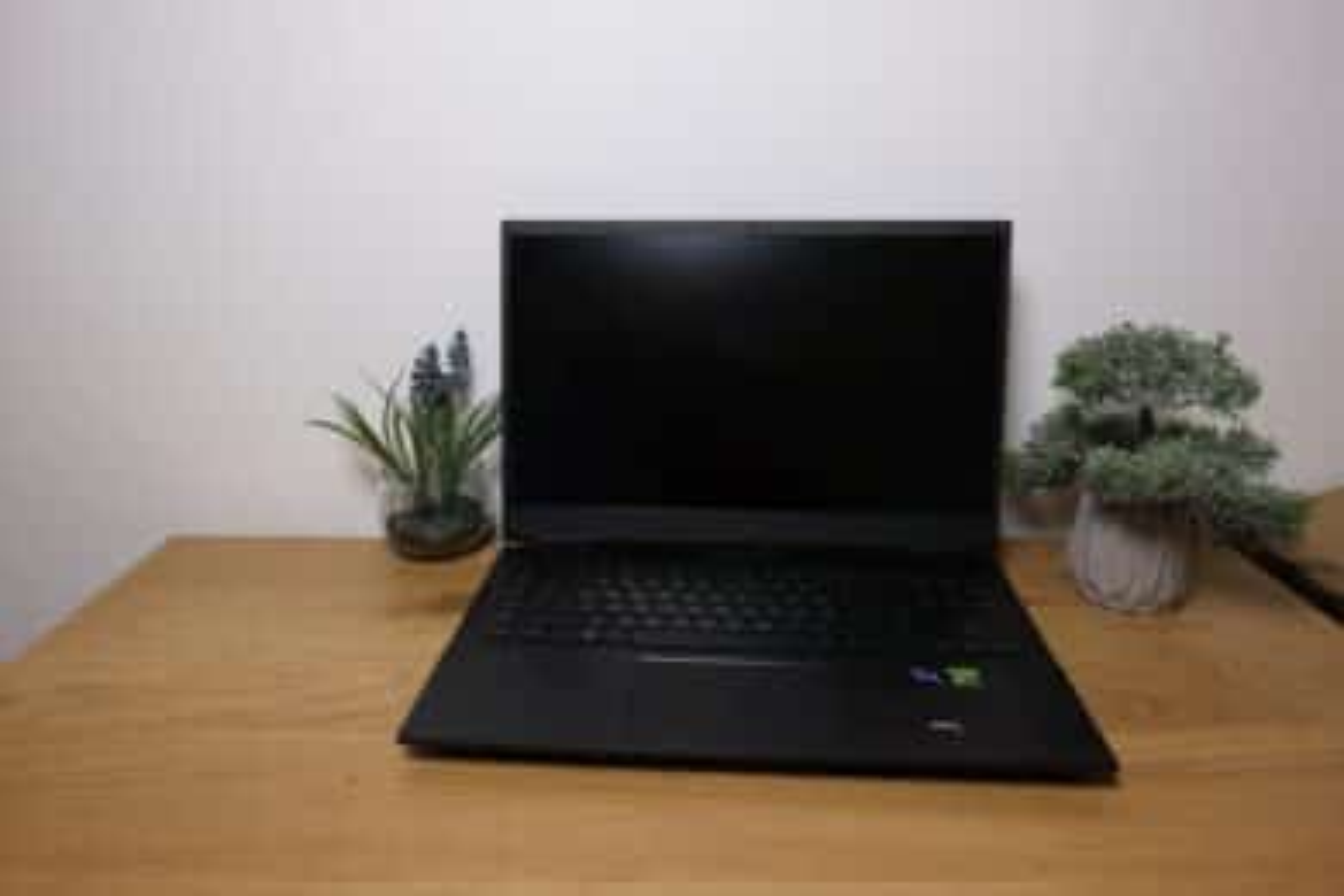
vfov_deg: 53.1
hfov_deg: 73.7
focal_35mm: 24
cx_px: 672
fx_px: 896
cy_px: 448
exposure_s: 1/10
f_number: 8
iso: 160
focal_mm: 16
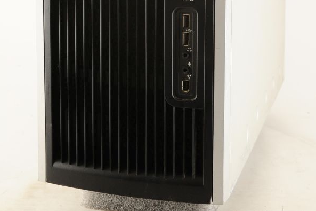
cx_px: 158
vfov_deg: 17.3
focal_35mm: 76
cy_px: -28
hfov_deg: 26.7
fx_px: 667
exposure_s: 1/125
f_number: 11
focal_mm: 50
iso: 1600
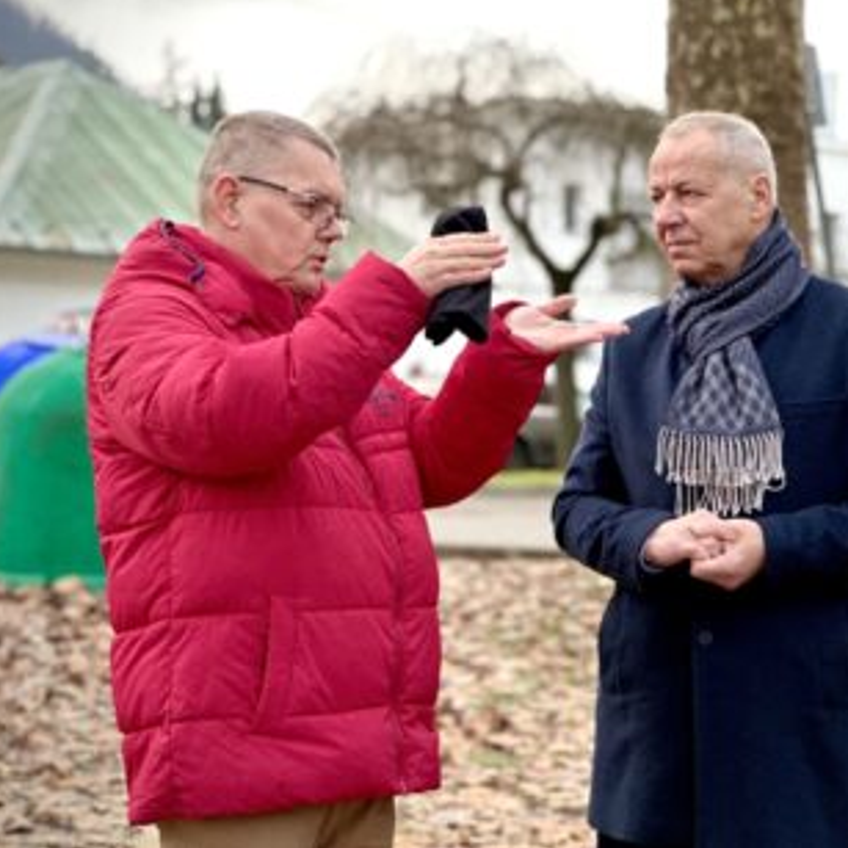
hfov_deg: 18.6
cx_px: 563
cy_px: 416
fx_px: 2578
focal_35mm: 93
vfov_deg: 18.7
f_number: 2.8
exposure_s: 1/121
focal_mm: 9
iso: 125
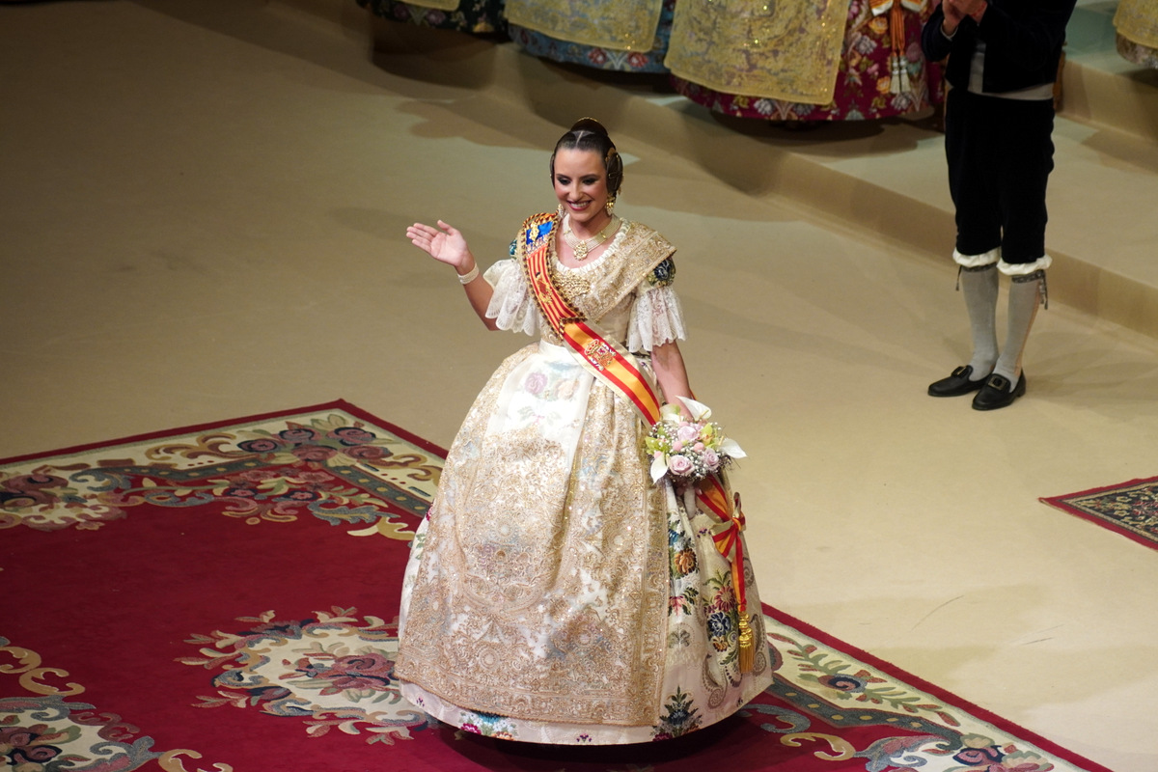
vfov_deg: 7.6
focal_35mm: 180
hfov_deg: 11.4
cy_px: 386
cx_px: 579
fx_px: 5790
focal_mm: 120
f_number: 5.6
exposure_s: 1/200
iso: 800
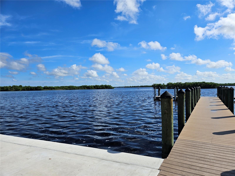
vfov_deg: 58.9
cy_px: 88
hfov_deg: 73.9
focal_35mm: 23
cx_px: 118
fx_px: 156
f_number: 1.8
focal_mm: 5.4
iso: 25
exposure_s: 1/3372
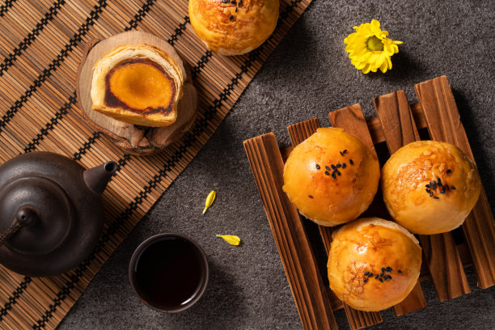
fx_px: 811
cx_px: 248
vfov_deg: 23.0
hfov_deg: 33.9
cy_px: 165
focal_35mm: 59
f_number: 13
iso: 100
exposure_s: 1/125
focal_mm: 59
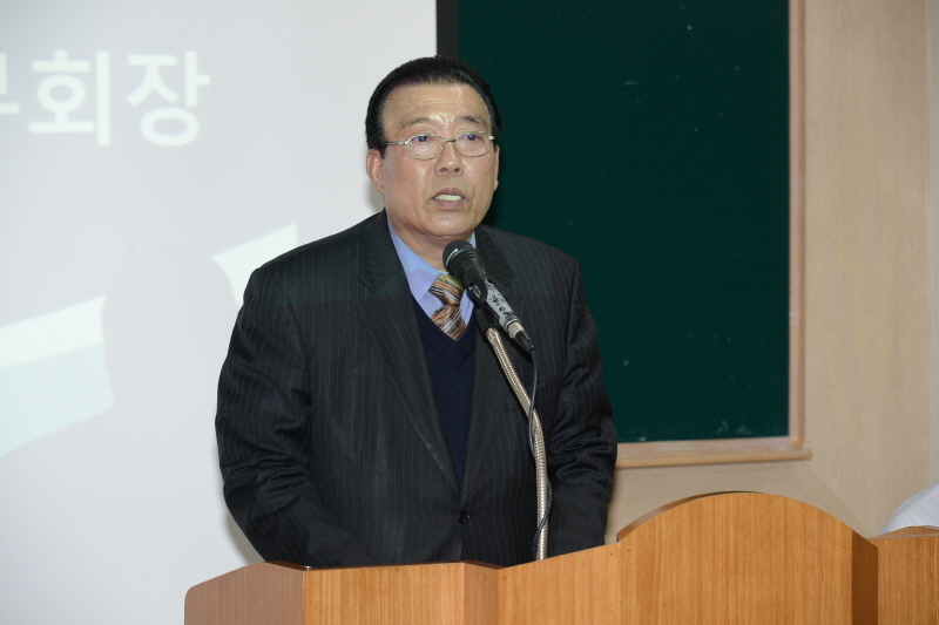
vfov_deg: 8.1
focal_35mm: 170
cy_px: 312
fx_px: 4433
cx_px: 470
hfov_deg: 12.1
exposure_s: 1/100
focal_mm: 170
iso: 1250
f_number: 8
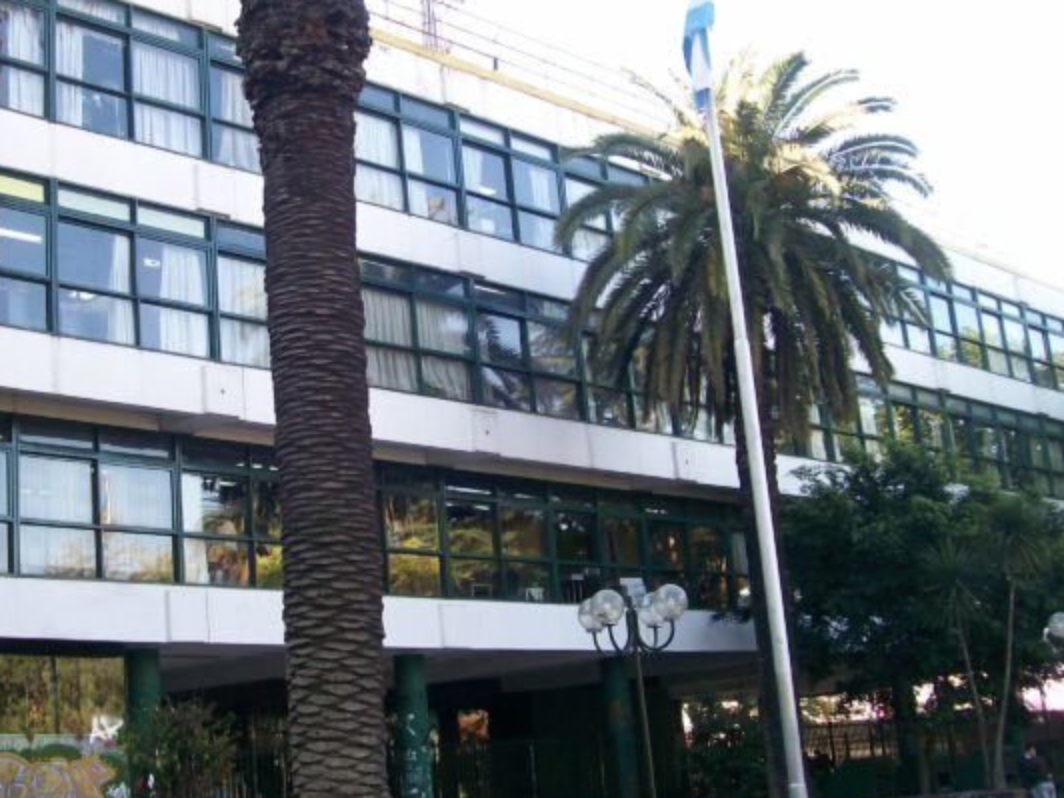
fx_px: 1598
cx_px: 332
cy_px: 372
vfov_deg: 28.0
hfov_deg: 36.3
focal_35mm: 52
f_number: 2.7
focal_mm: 6
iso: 80
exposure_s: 1/132
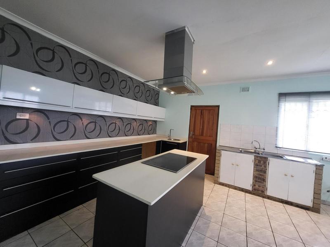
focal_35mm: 13
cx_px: 165
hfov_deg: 106.2
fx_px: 124
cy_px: 124
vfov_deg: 89.9
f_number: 2.2
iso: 250
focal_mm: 1.74
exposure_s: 1/50
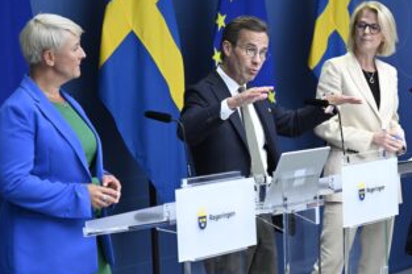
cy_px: 169
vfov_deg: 12.6
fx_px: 1235
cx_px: 241
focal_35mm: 108
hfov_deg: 18.9
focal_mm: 75
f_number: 4
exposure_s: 1/250
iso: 2000
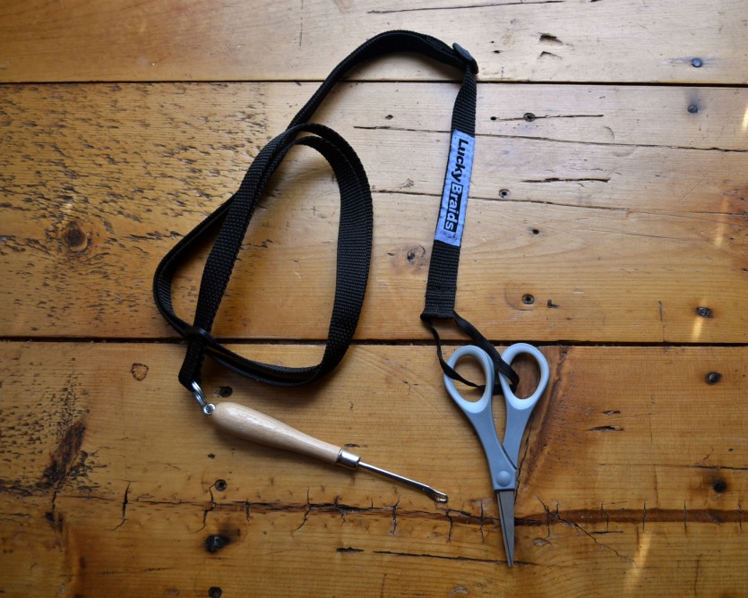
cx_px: 430
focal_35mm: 38
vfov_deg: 39.2
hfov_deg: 47.8
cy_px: 303
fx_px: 841
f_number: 3.8
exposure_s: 1/40
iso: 400
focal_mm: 22
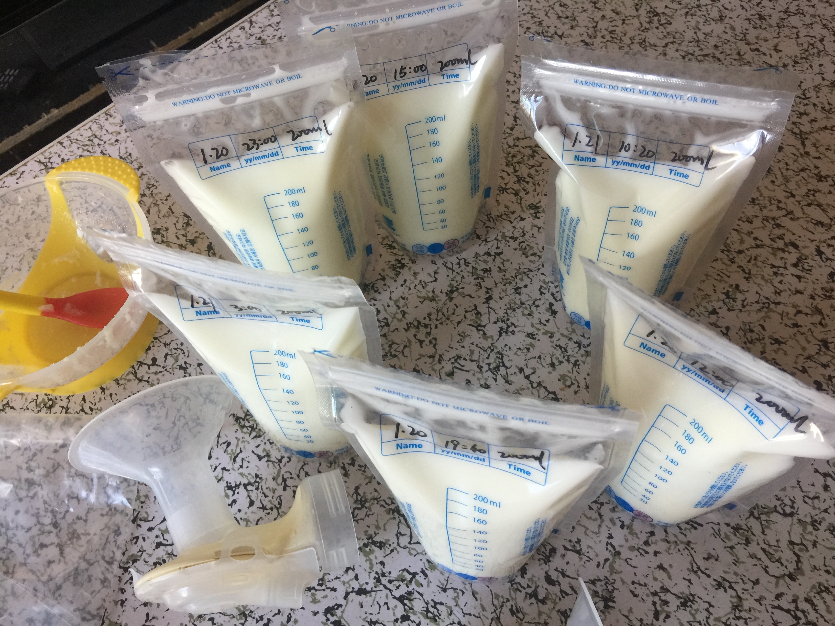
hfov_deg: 61.7
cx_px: 418
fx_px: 700
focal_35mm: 29
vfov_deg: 48.2
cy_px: 313
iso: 50
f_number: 2.2
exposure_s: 1/33
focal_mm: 4.15
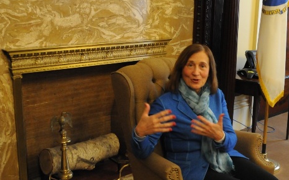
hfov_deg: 27.4
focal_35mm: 75
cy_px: 133
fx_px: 588
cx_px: 196
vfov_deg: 17.4
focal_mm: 35
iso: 1600
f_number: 3.2
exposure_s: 1/40
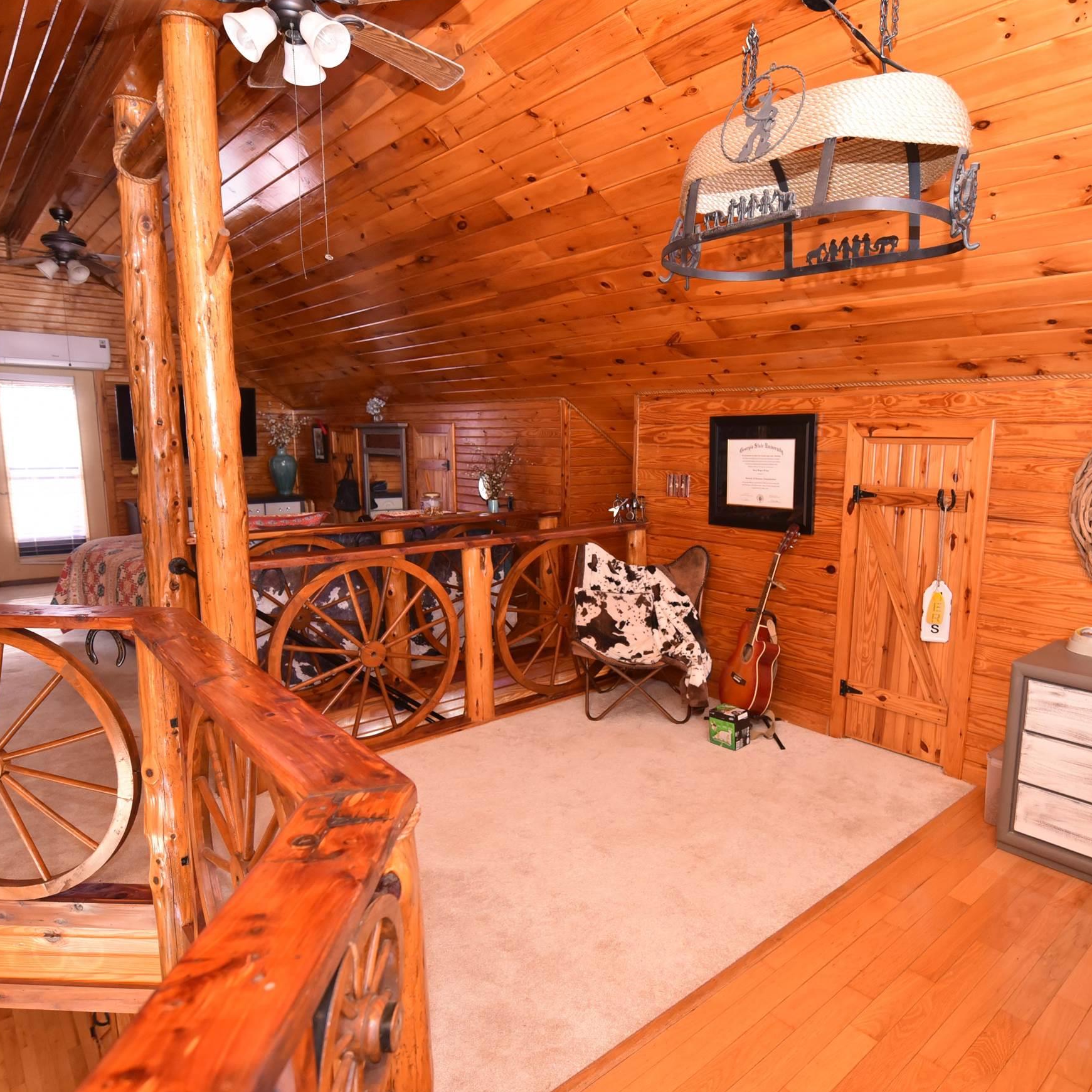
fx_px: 749
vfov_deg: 72.1
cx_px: 636
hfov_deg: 71.6
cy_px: 568
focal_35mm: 21
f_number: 2.8
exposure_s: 1/60
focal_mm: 14
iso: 2000
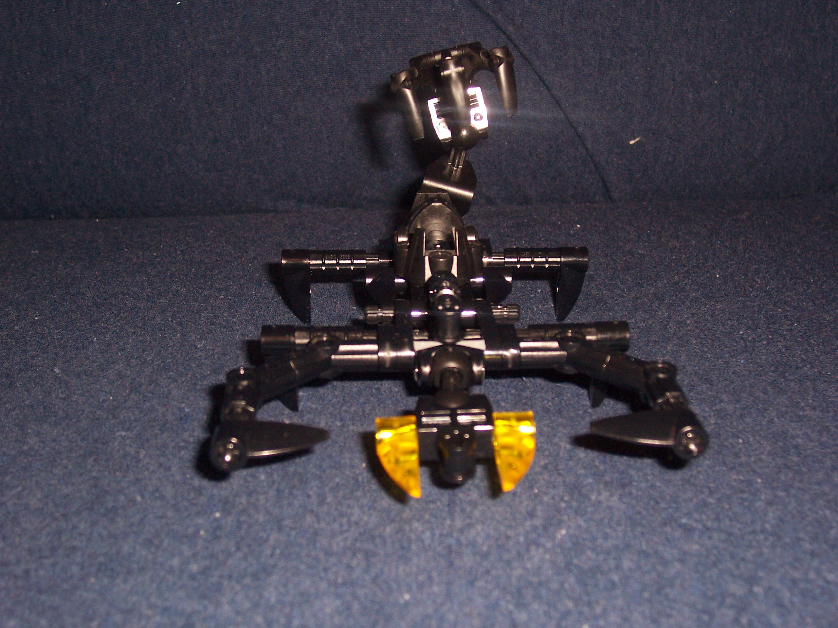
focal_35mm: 42
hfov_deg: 44.8
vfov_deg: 34.3
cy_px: 314
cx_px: 419
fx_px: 1017
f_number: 3
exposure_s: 1/60
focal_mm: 7
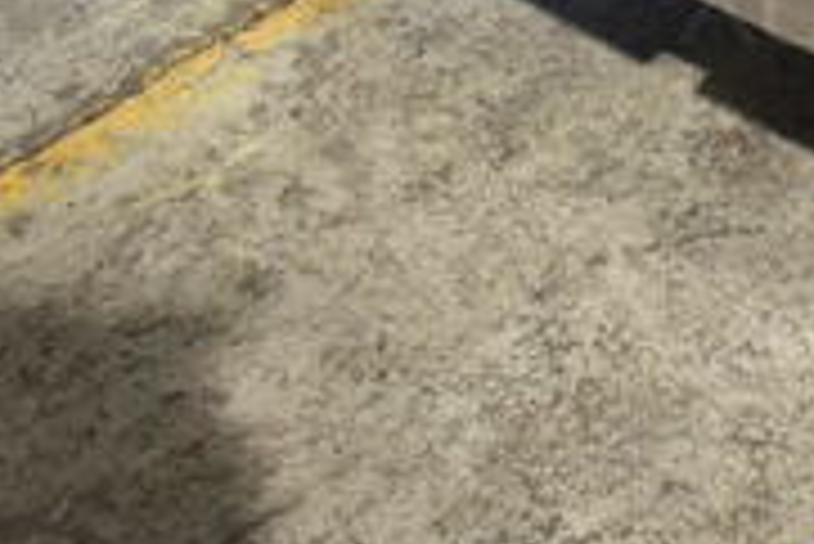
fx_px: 2059
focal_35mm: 91
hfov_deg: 19.9
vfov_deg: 14.4
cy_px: -175
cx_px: 1151
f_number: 3.5
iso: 720
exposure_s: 1/30
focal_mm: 18
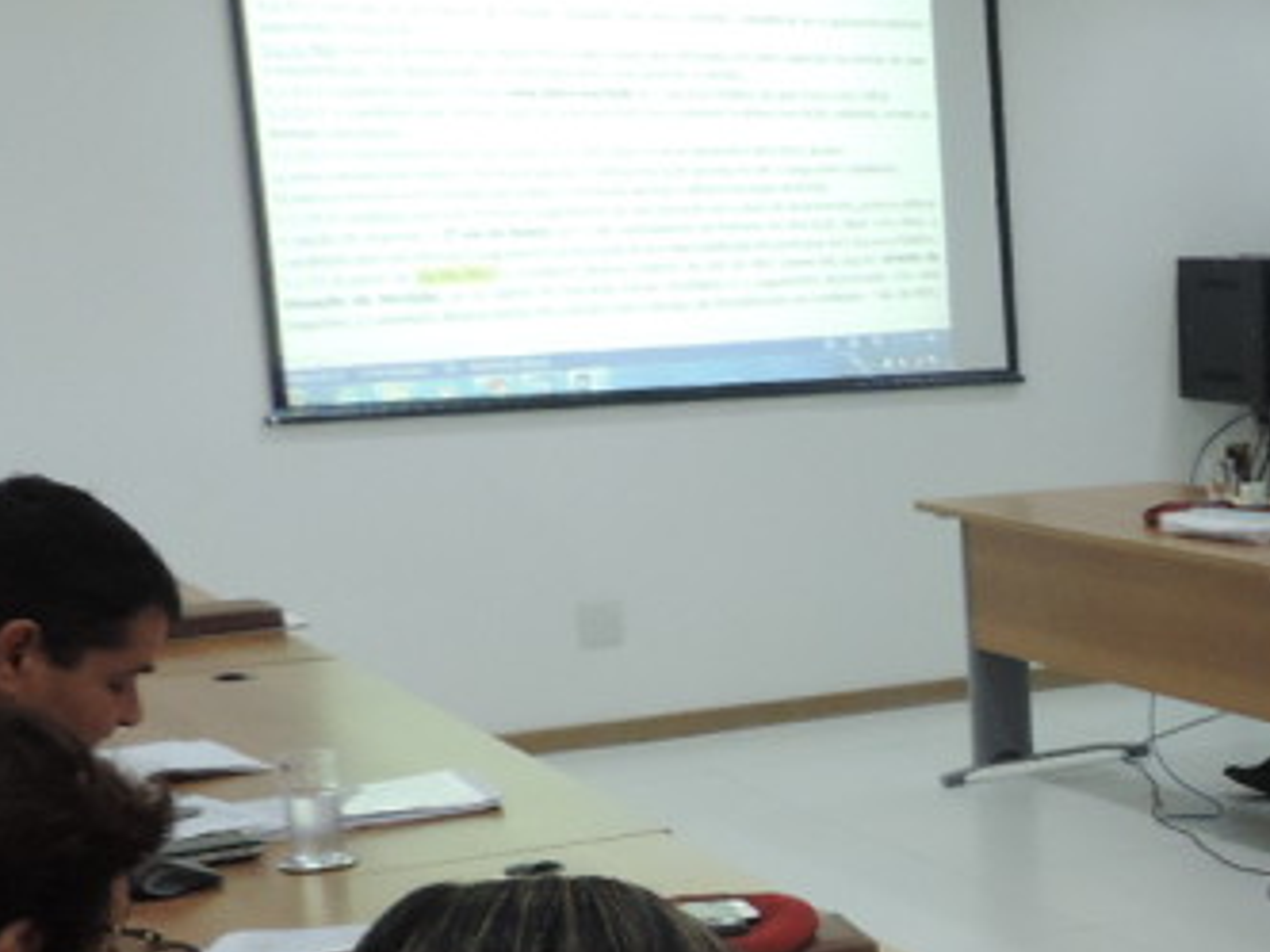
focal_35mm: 74
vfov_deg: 19.6
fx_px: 2715
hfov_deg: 23.9
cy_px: 845
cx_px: 1545
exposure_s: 1/30
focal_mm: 4.3
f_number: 3
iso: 360
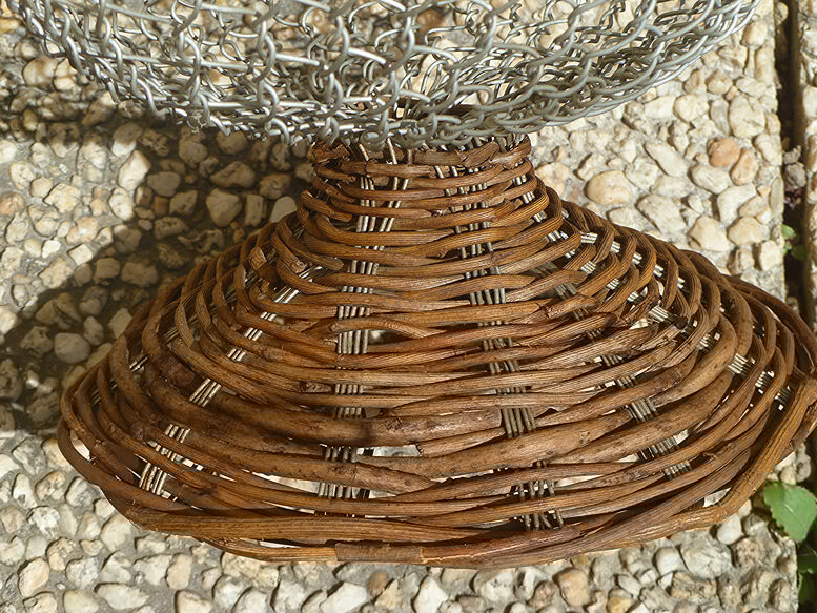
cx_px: 411
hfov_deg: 27.4
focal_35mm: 71
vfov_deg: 20.7
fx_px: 1676
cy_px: 300
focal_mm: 12.4
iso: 80
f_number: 4.3
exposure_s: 1/500
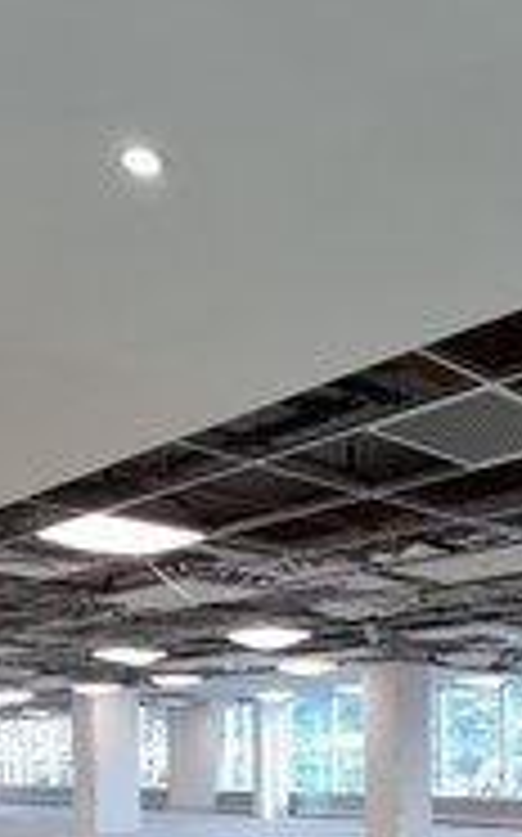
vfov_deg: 47.4
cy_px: 754
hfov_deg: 31.4
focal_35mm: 37
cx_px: 540
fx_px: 843
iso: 50
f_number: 2.2
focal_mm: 2.2
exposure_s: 1/50
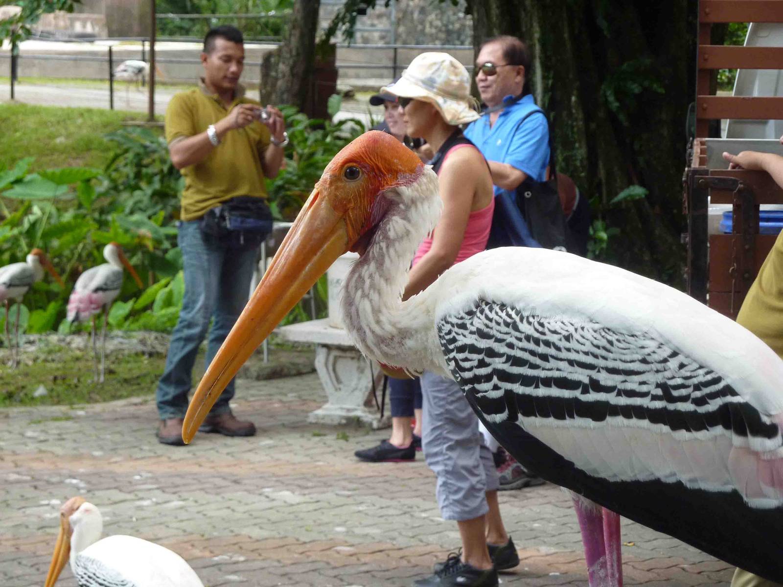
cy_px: 294
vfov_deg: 13.3
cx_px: 392
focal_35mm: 111
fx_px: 2511
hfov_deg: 17.7
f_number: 4.4
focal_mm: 18.2
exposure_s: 1/100
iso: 200
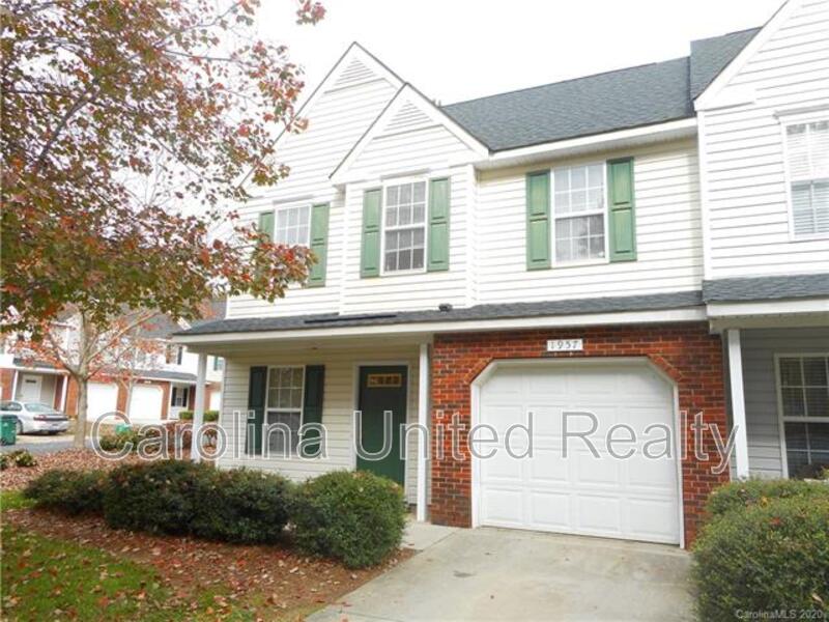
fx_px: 599
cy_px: 311
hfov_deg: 69.4
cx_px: 414
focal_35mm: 25
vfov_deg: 54.9
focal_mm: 4.5
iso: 80
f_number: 3.7
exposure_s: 1/200
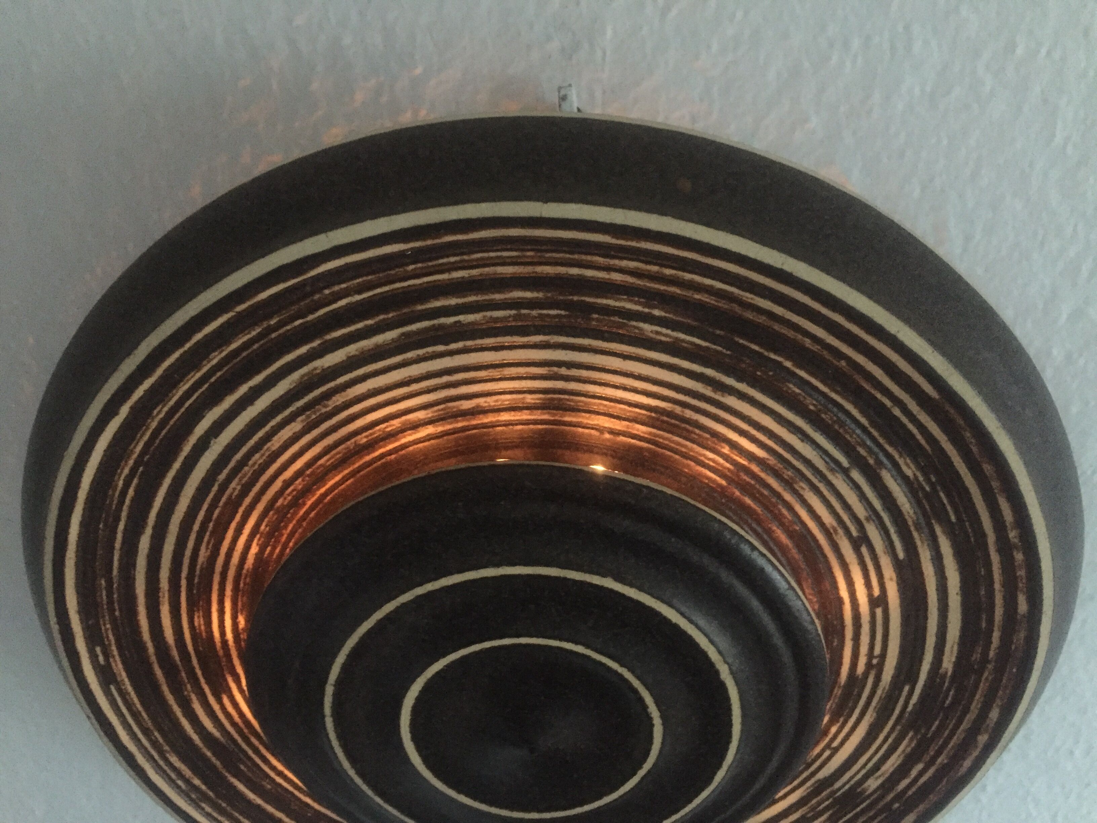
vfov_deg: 48.2
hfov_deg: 61.7
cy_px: 412
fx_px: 919
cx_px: 548
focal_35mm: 29
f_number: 2.2
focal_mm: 4.15
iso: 640
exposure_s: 1/17
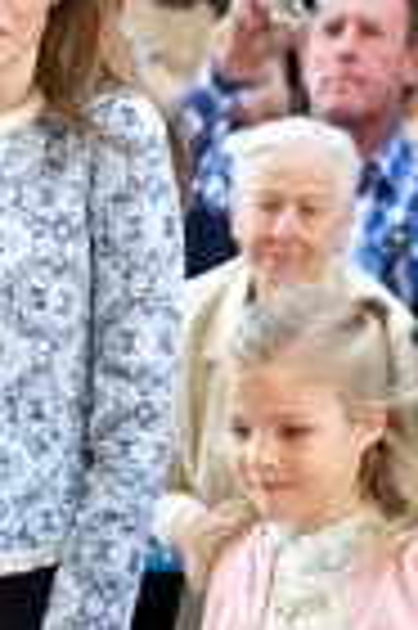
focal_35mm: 403
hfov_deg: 3.4
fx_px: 7036
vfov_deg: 5.1
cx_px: 90
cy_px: 648
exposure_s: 1/250
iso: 800
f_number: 5
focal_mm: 125
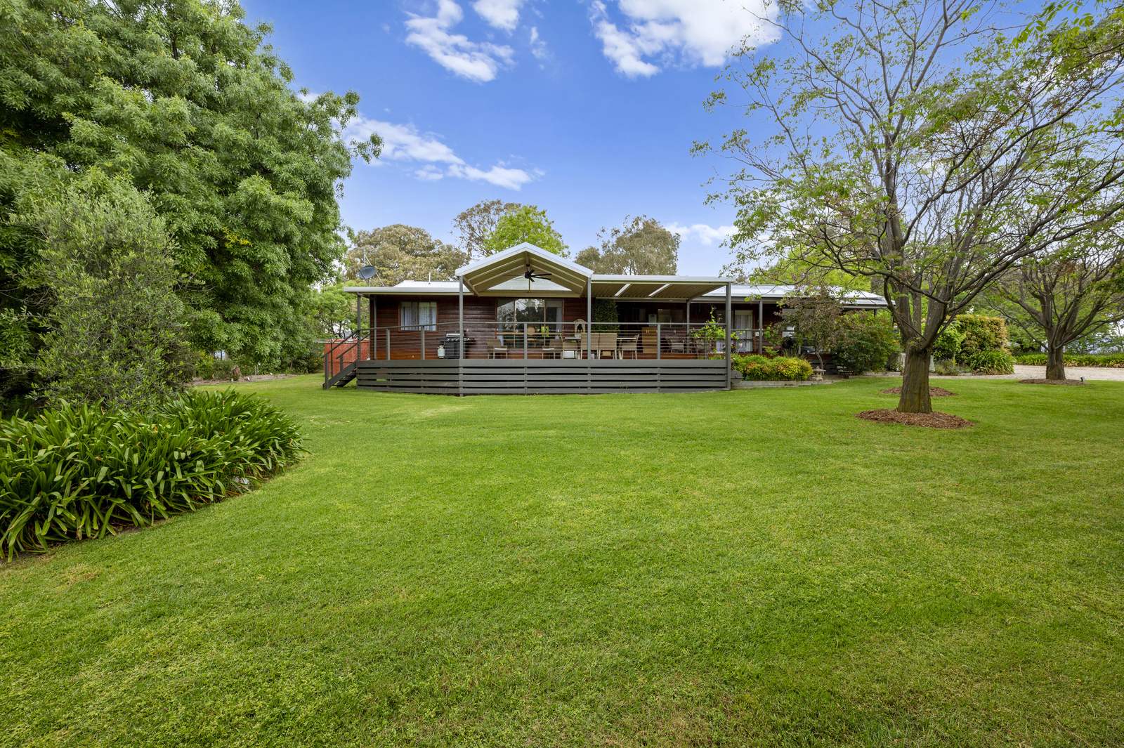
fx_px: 437
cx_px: 562
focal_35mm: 14
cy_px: 374
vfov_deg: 81.1
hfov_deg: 104.3
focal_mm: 14
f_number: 9
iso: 200
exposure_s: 1/40
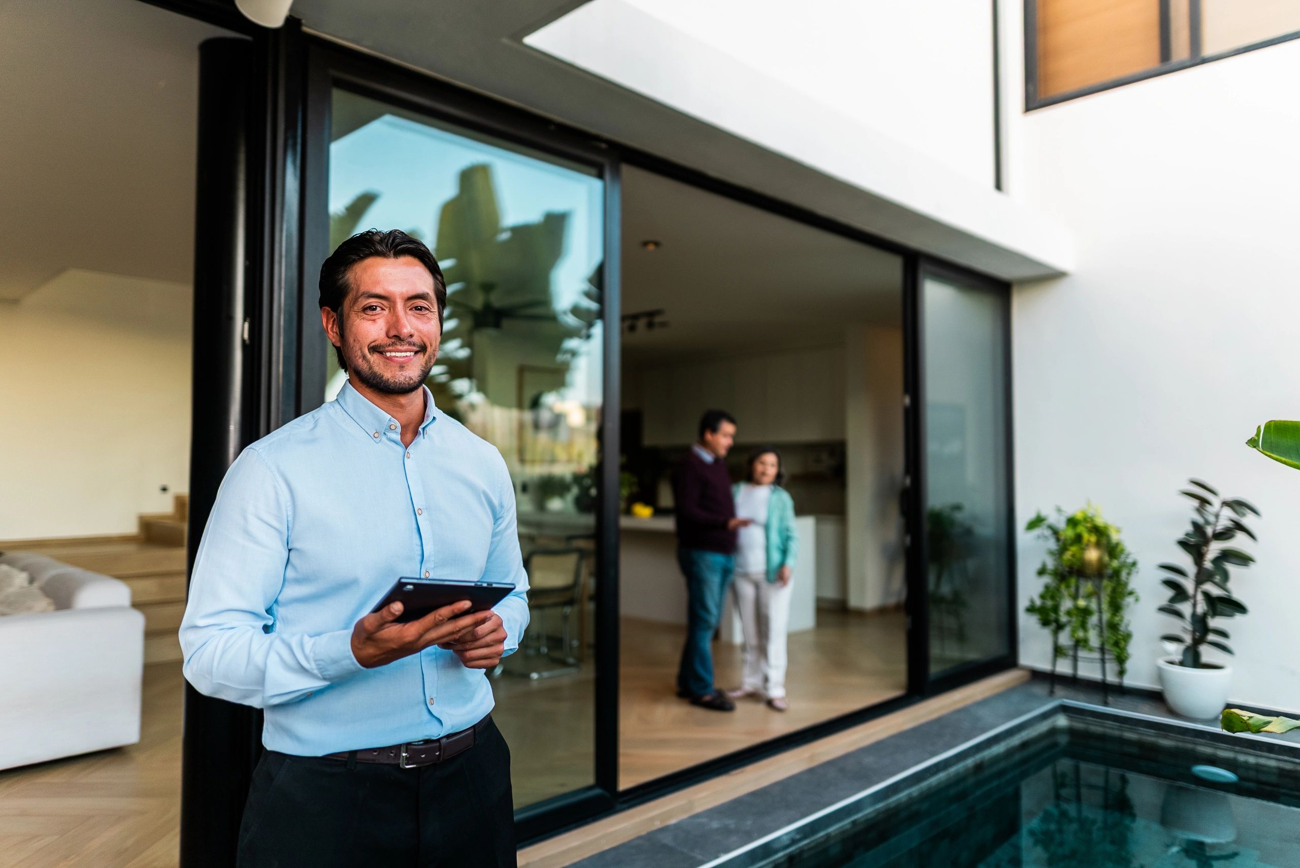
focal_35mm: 24
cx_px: 650
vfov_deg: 53.2
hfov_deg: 73.7
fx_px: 867
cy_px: 434
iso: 160
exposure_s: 1/800
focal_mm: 24
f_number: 1.4
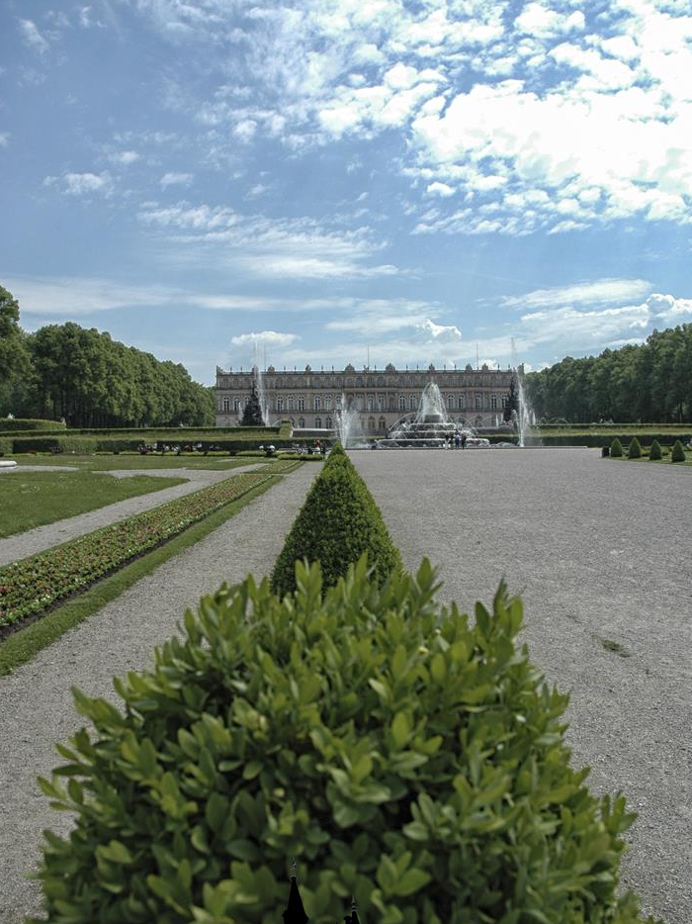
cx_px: 343
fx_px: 800
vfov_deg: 60.0
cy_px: 465
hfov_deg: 46.8
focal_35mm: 30
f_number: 10
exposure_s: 1/400
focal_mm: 18
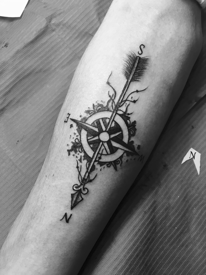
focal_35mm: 29
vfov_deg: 61.7
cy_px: 138
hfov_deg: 48.2
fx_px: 230
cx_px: 103
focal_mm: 4.15
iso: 32
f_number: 2.2
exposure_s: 1/33
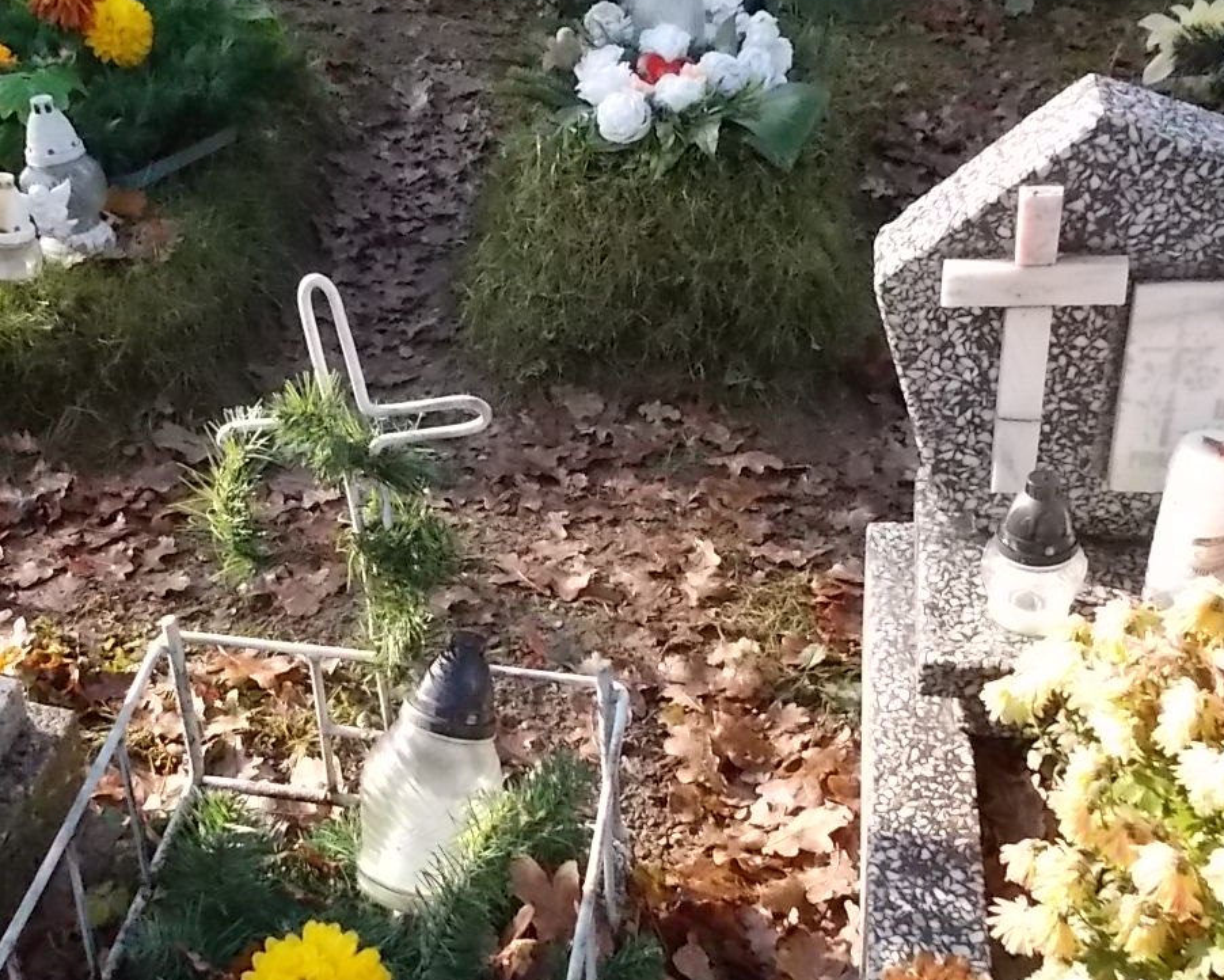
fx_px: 1631
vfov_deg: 33.3
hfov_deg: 40.9
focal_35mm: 45
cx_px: 478
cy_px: 599
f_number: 8
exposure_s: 1/160
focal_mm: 4.6
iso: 400
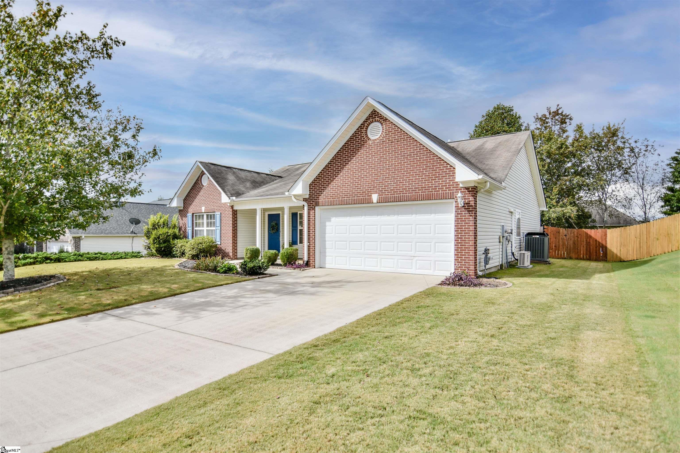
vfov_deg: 63.2
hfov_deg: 85.4
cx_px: 340
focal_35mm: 20
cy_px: 226
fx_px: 368
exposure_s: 1/2000
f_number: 2.8
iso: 160
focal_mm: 13
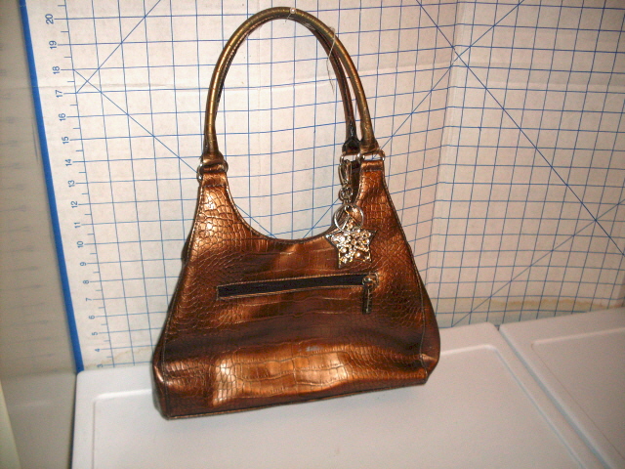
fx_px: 686
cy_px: 234
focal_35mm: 38
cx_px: 312
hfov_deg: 49.0
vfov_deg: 37.7
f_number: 2.8
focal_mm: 6.3
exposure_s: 1/45
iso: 100
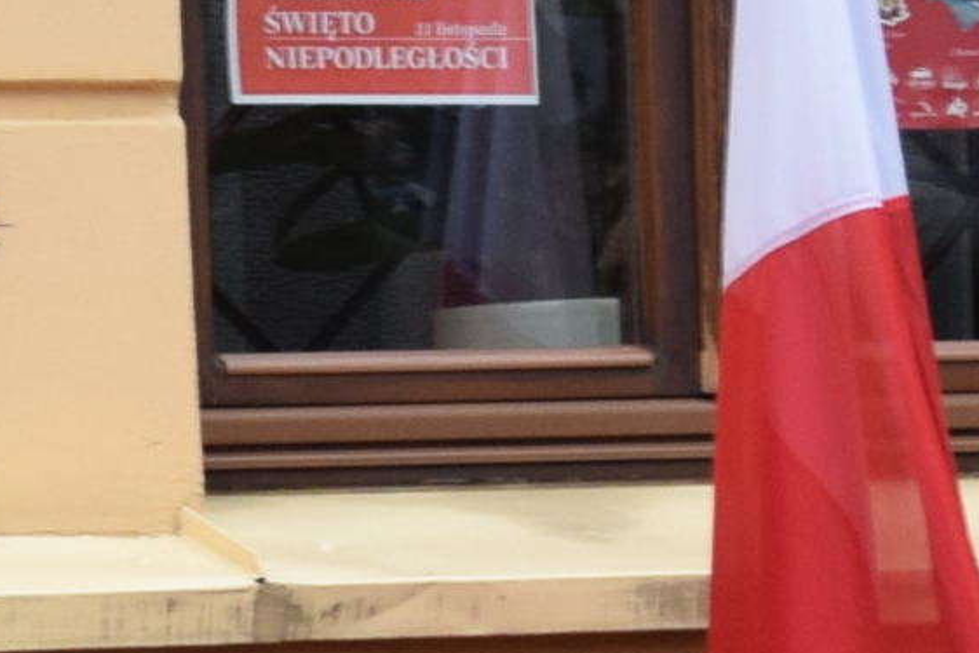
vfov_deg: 3.0
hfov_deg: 4.5
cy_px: 895
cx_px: 660
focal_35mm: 456
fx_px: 12403
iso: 400
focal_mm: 38
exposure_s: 1/125
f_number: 5.6
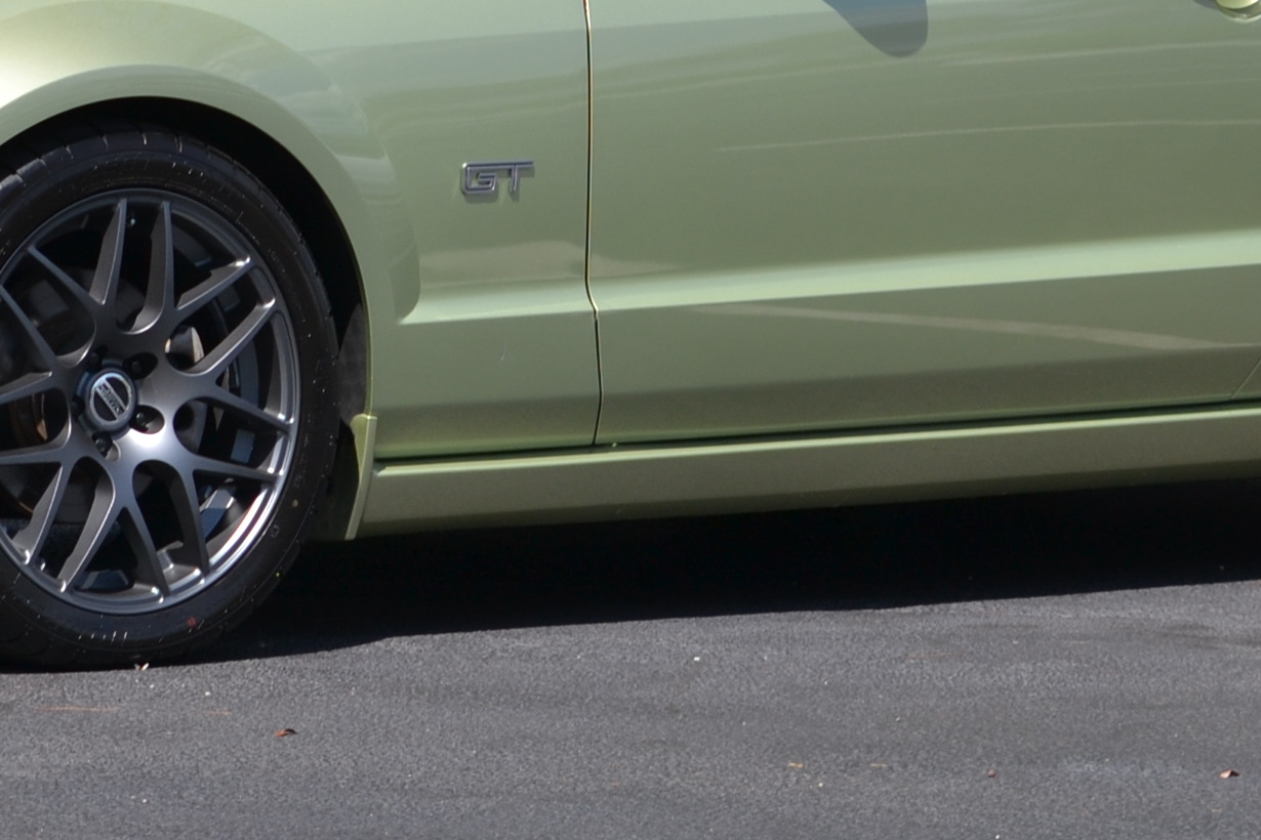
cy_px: 120
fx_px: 10332
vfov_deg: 4.7
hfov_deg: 7.0
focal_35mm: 295
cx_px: 517
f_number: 5.6
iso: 125
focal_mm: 70
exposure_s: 1/500
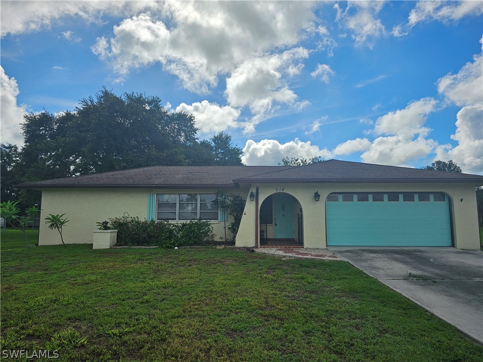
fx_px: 321
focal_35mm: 23
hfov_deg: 73.9
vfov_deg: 58.9
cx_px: 242
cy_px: 181
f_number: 1.7
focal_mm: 6.3
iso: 10
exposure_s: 1/1493
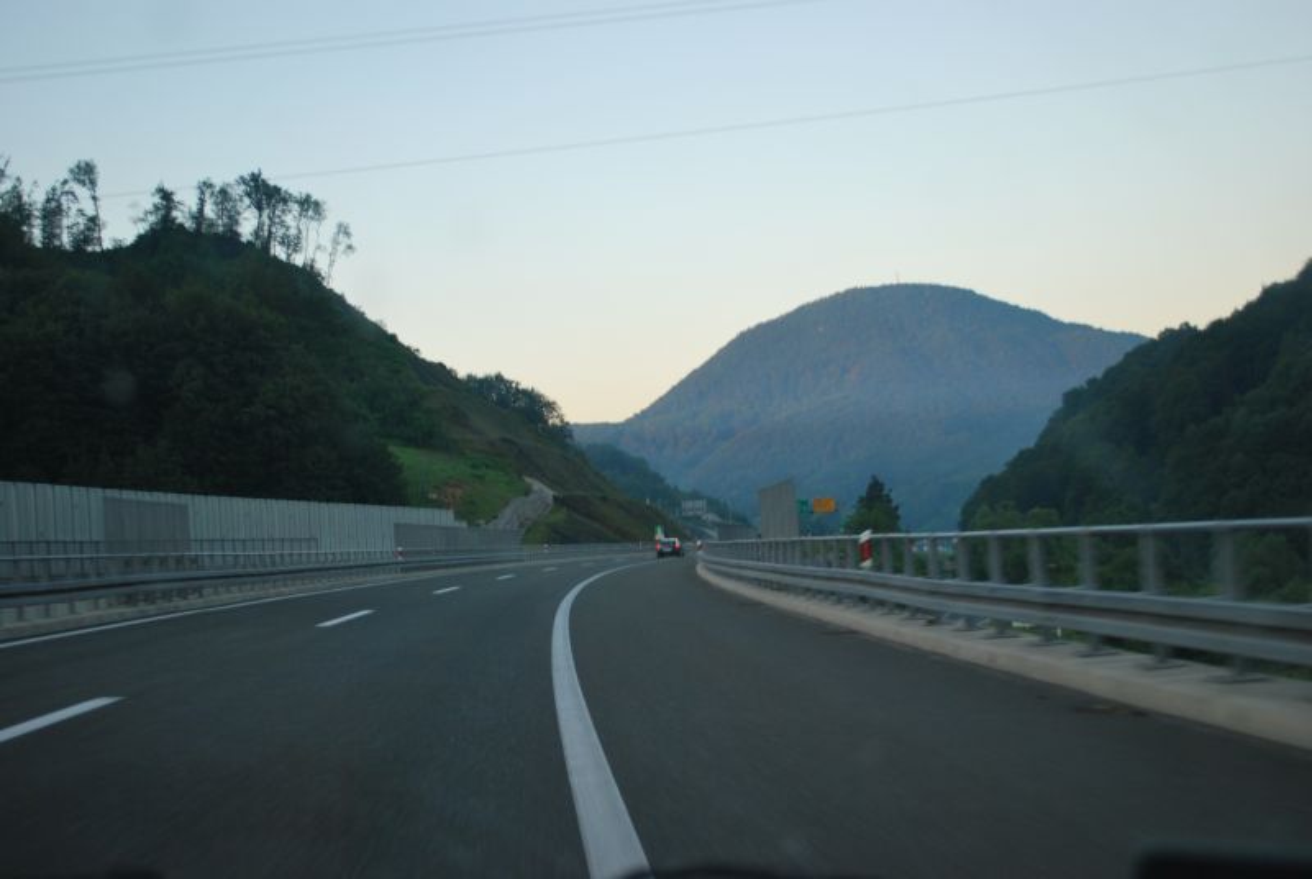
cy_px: 440
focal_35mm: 45
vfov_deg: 30.0
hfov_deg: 43.5
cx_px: 656
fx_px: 1642
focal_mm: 30
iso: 200
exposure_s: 1/80
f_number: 4.8
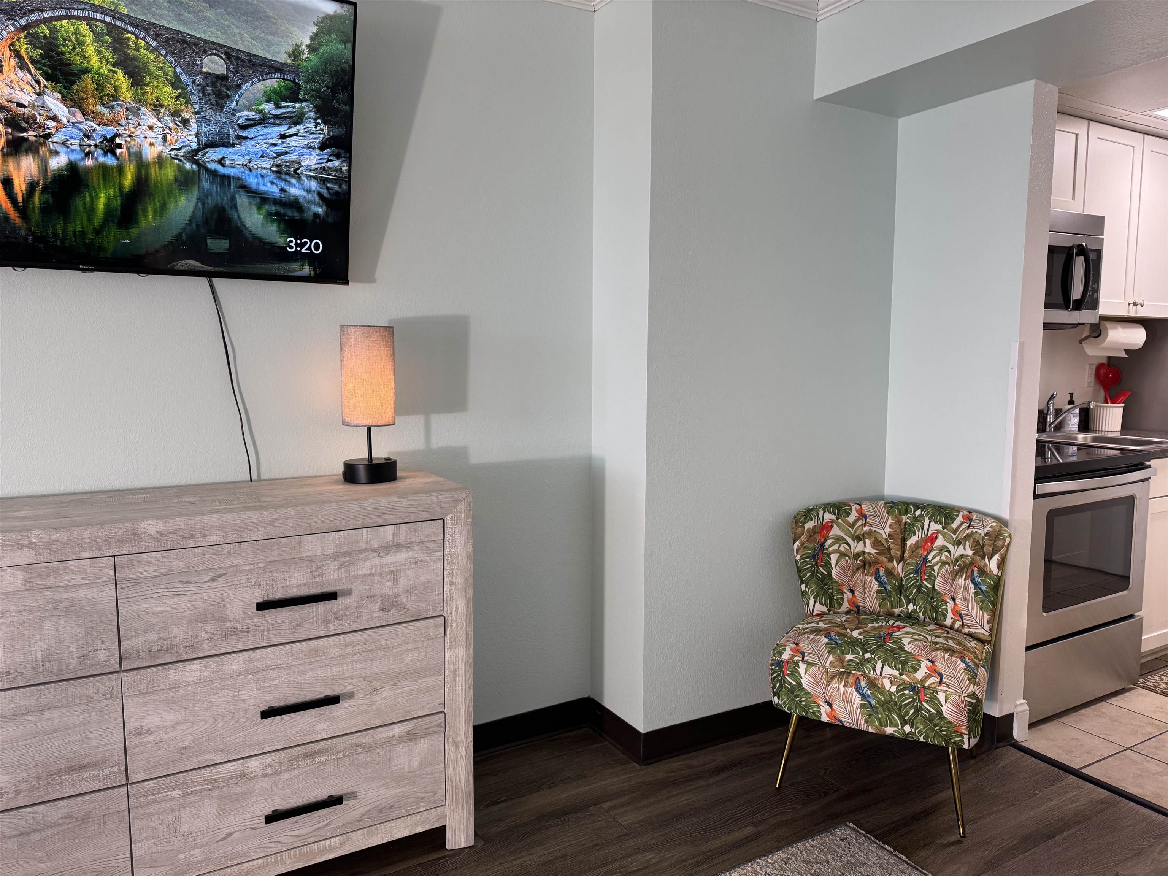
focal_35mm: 24
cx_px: 584
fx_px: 810
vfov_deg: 56.8
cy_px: 438
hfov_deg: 71.6
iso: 160
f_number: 1.78
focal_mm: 6.76
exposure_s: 1/120
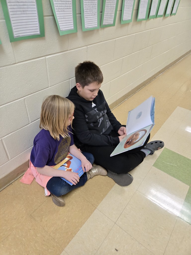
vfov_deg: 73.9
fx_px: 169
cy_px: 128
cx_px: 96
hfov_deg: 58.9
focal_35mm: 23
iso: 400
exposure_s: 1/120
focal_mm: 5.4
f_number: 1.8
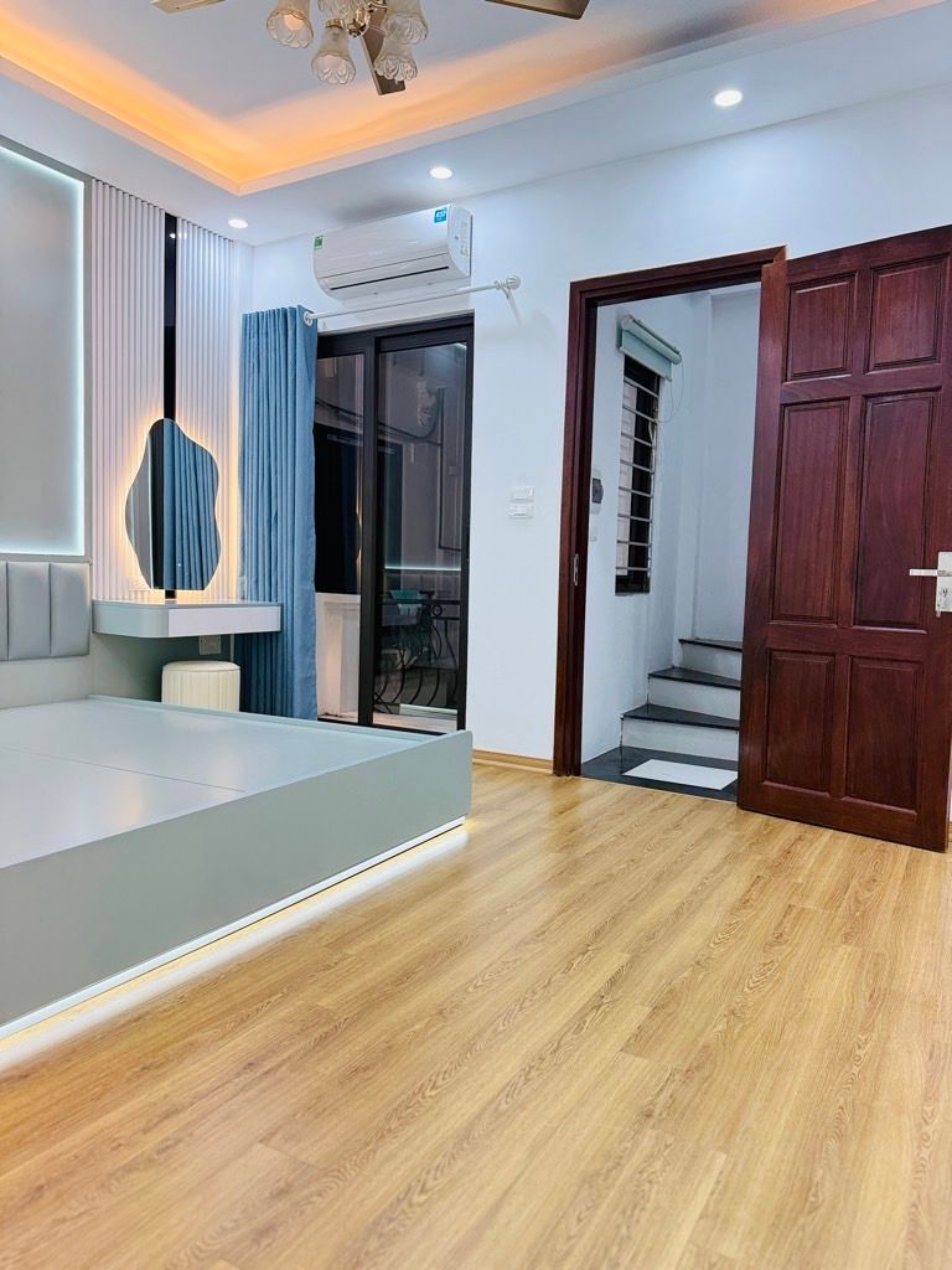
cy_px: 635
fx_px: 880
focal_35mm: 24
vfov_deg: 71.6
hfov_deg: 56.8
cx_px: 476
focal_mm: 6.76
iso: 320
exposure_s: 1/100
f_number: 1.78
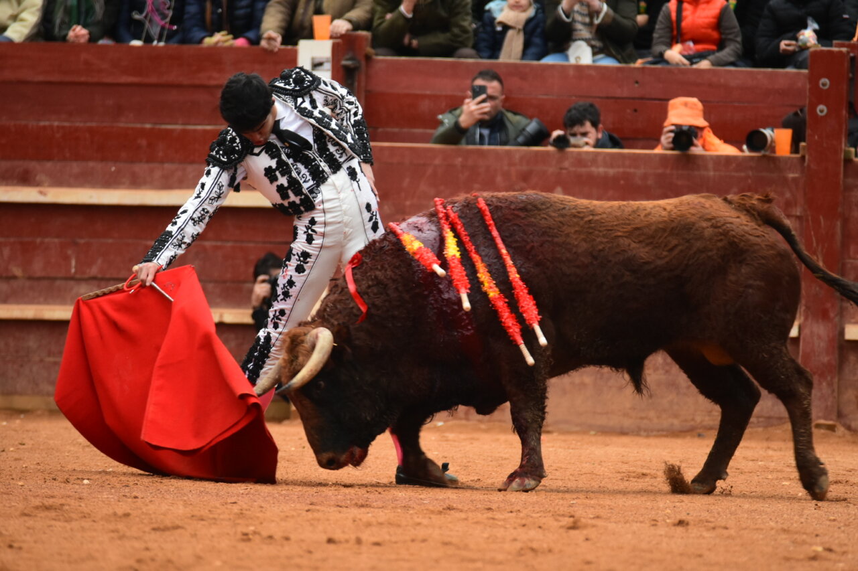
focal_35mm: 450
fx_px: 10723
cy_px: 286
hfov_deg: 4.6
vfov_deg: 3.1
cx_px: 429
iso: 1250
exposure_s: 1/640
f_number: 5.6
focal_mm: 300
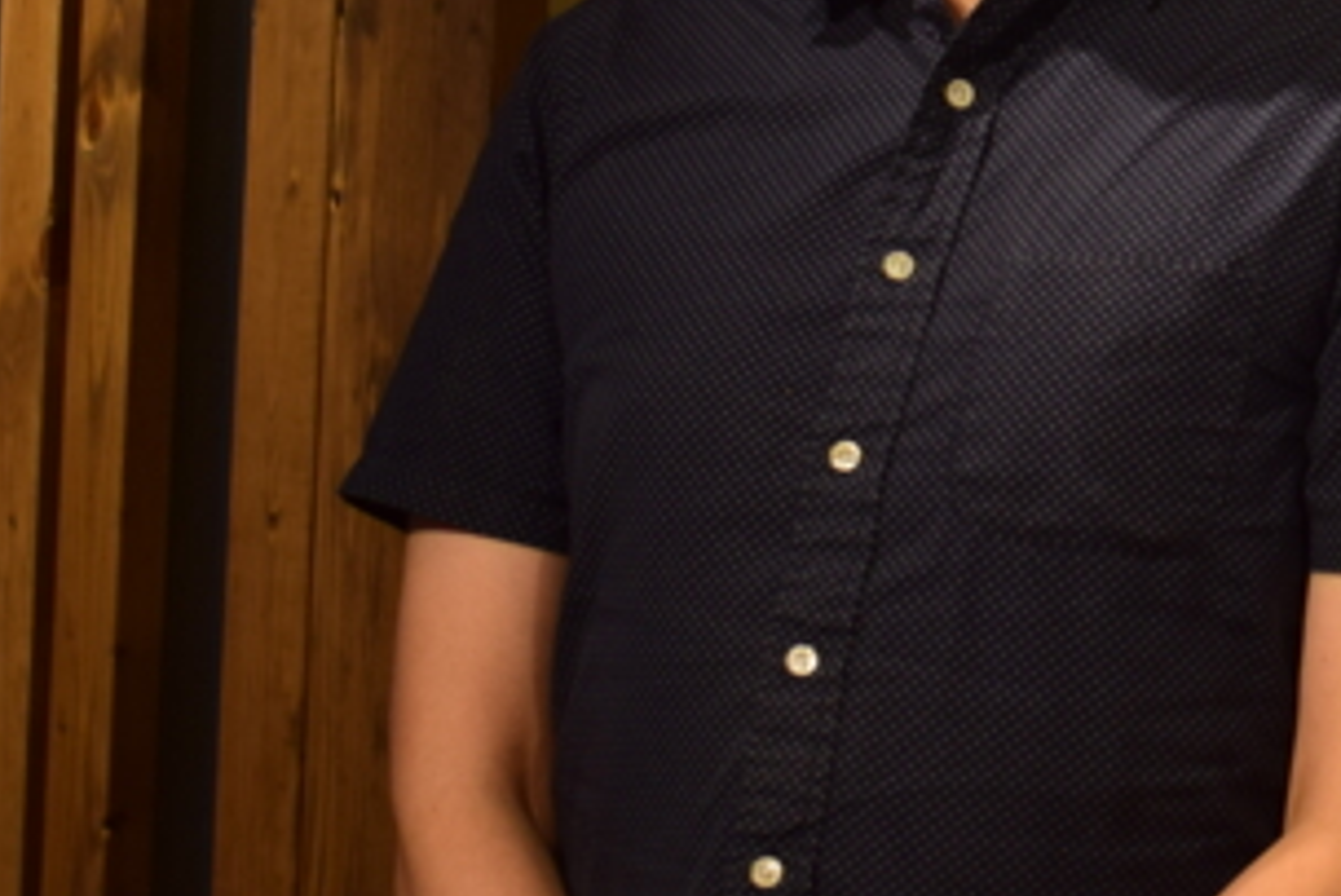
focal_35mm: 177
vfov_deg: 7.7
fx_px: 6584
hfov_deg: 11.2
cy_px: -320
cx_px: 2020
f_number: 4.5
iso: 250
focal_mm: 35
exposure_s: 1/80
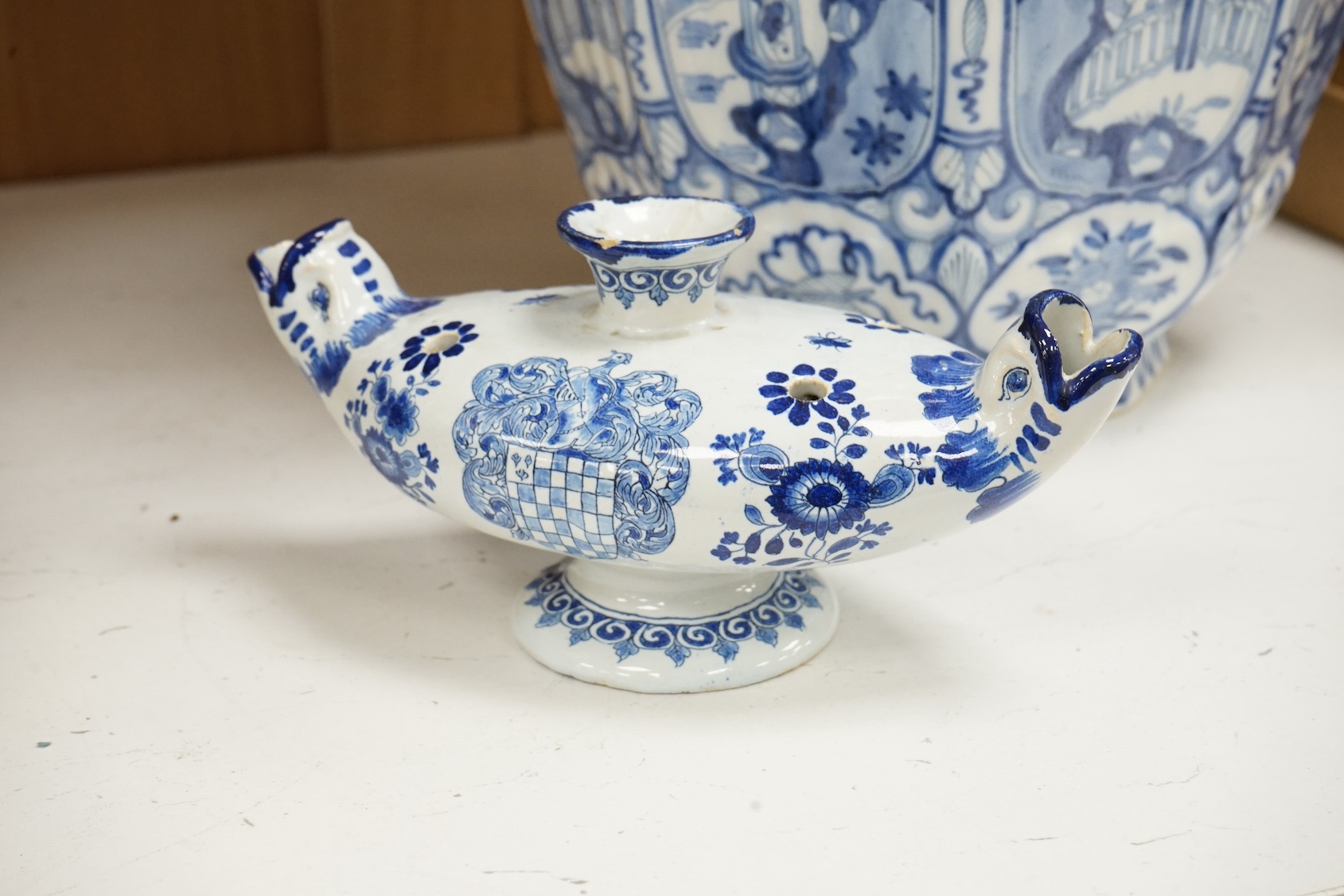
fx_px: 2277
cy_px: 448
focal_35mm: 61
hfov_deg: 32.9
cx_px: 682
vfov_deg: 22.3
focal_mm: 60
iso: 2000
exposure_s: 1/50
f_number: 10
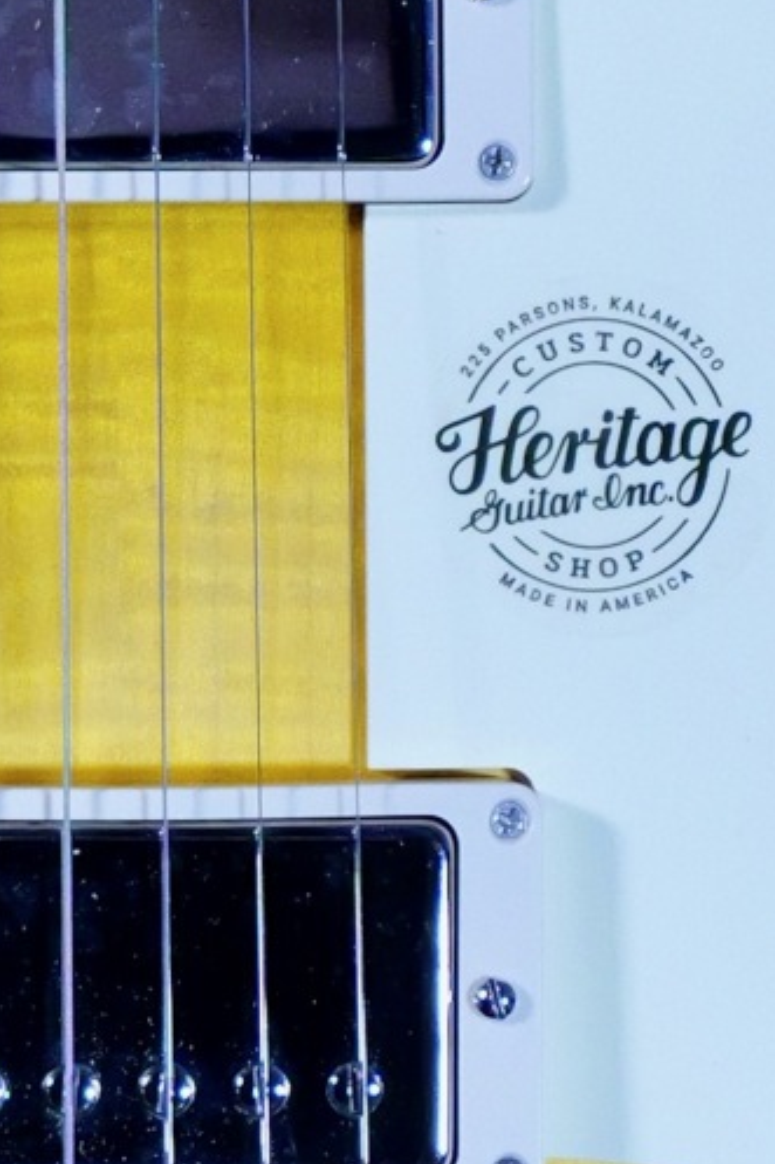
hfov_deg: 4.7
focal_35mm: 290
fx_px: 9370
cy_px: 724
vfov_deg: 7.1
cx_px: 91
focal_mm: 60
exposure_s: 1/60
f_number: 5.6
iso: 6400
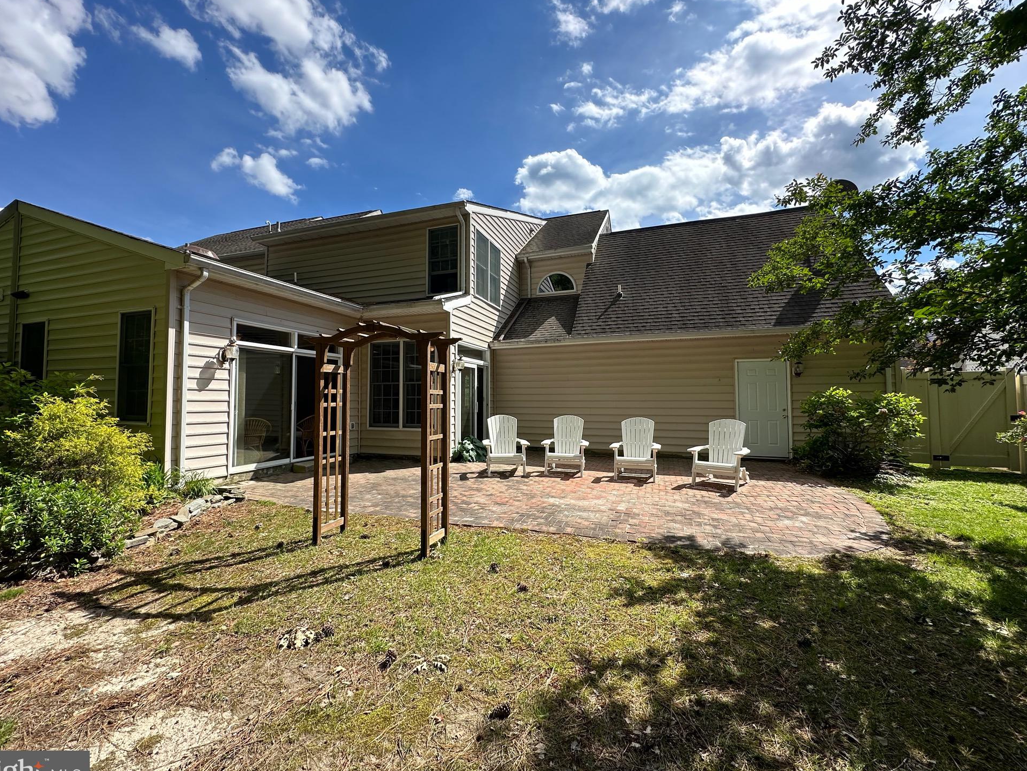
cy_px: 382
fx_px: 445
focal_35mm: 15
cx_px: 506
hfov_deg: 98.2
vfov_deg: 81.8
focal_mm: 2.22
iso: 50
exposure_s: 1/1182
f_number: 2.2
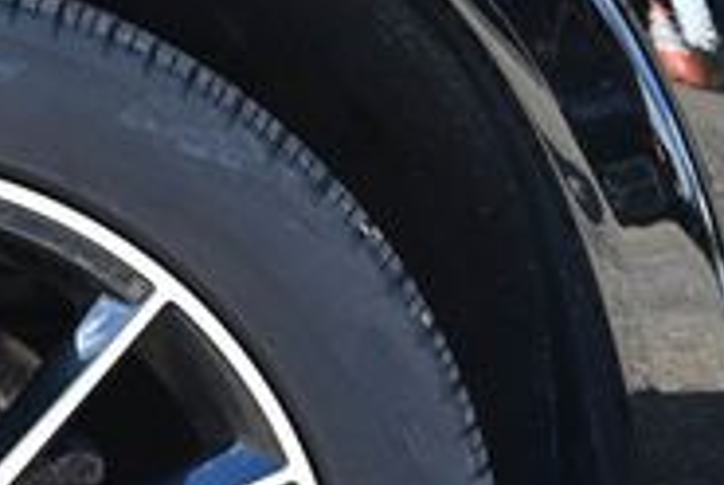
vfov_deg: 9.3
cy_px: 636
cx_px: -192
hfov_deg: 13.7
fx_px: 2921
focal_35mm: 145
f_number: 5
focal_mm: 42
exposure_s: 1/250
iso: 500
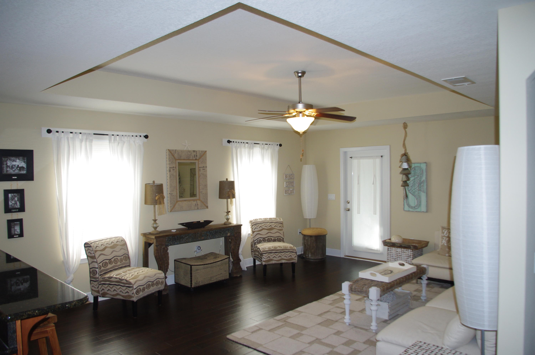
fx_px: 401
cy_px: 178
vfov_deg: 47.8
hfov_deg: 67.4
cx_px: 268
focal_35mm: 27
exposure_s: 1/125
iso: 400
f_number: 4
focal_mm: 18
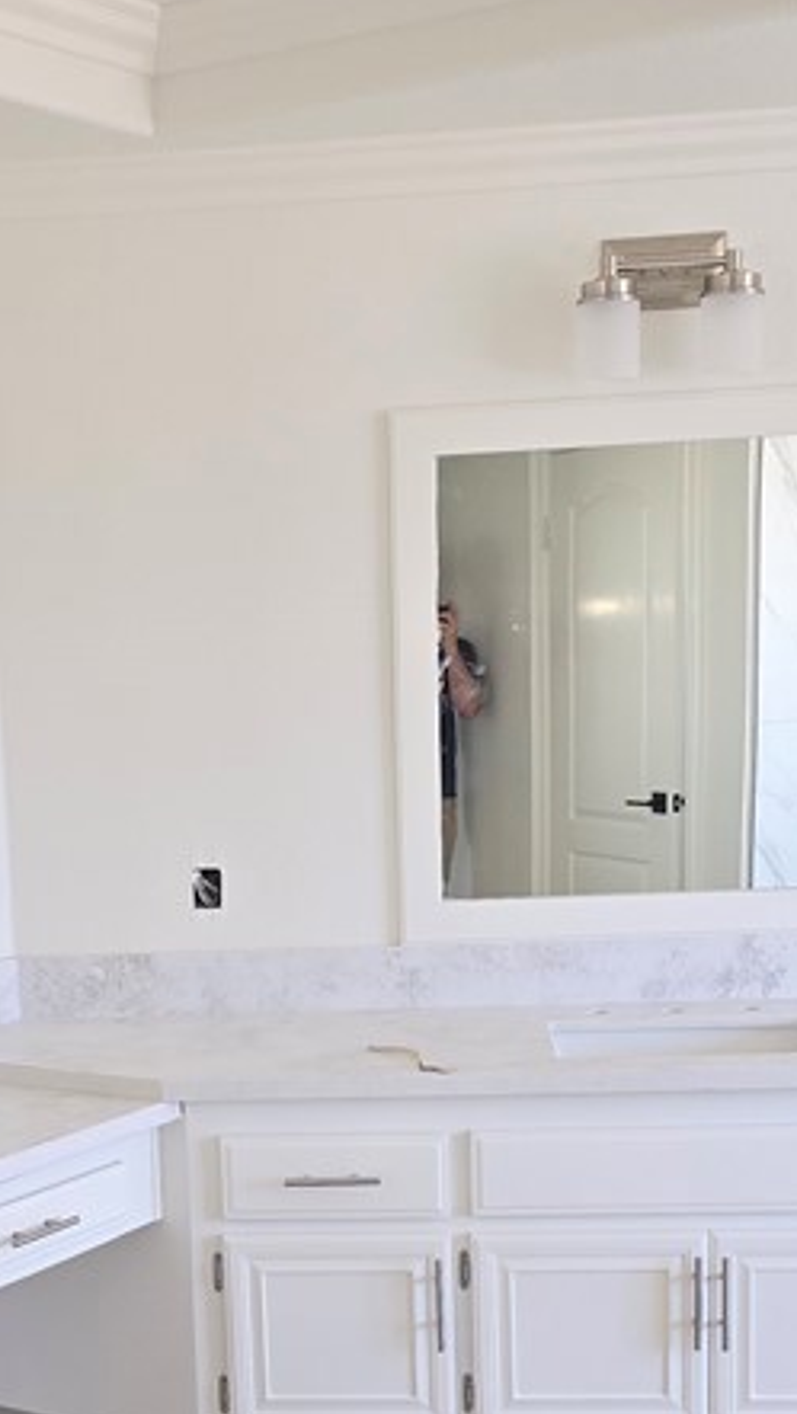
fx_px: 2177
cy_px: 1075
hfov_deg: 20.6
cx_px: 202
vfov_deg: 35.2
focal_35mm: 58
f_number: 1.7
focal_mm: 6.3
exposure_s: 1/60
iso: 64
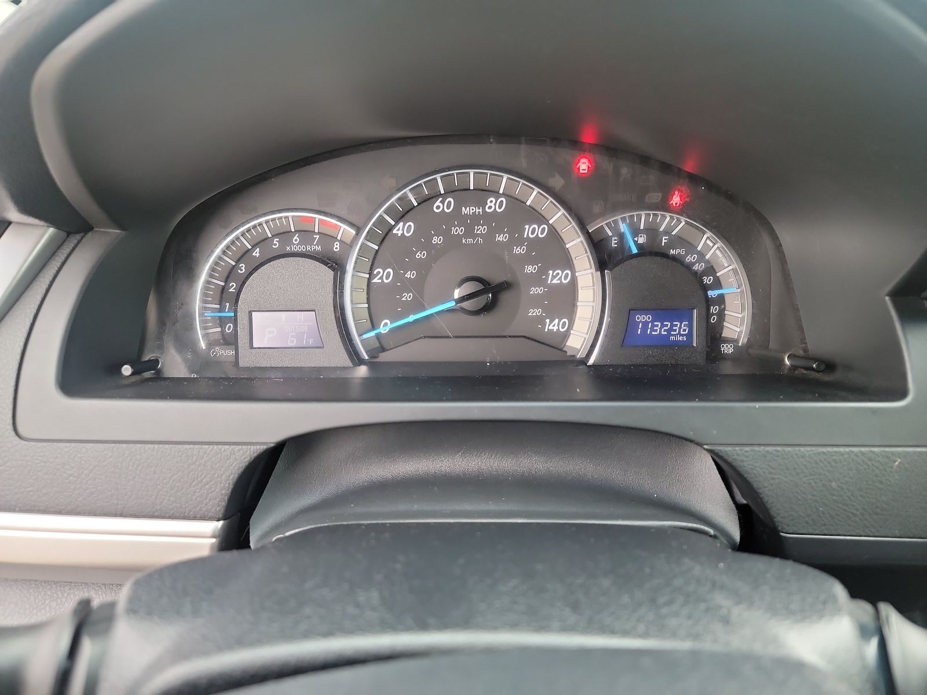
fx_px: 643
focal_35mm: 24
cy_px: 348
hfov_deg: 71.6
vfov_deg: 56.8
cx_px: 464
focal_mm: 6.7
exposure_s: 1/59
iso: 385
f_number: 1.8
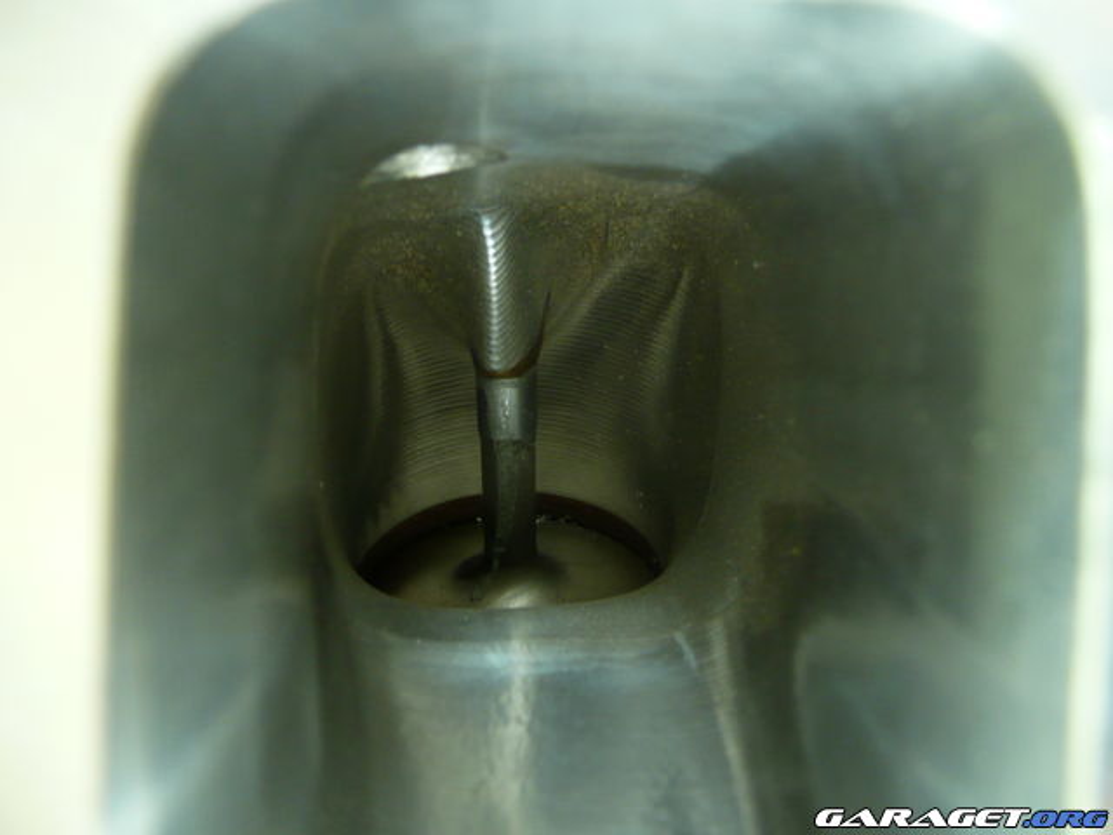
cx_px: 556
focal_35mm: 28
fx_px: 900
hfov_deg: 63.4
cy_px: 418
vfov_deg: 49.7
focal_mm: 4.6
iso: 200
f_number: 3.3
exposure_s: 1/8
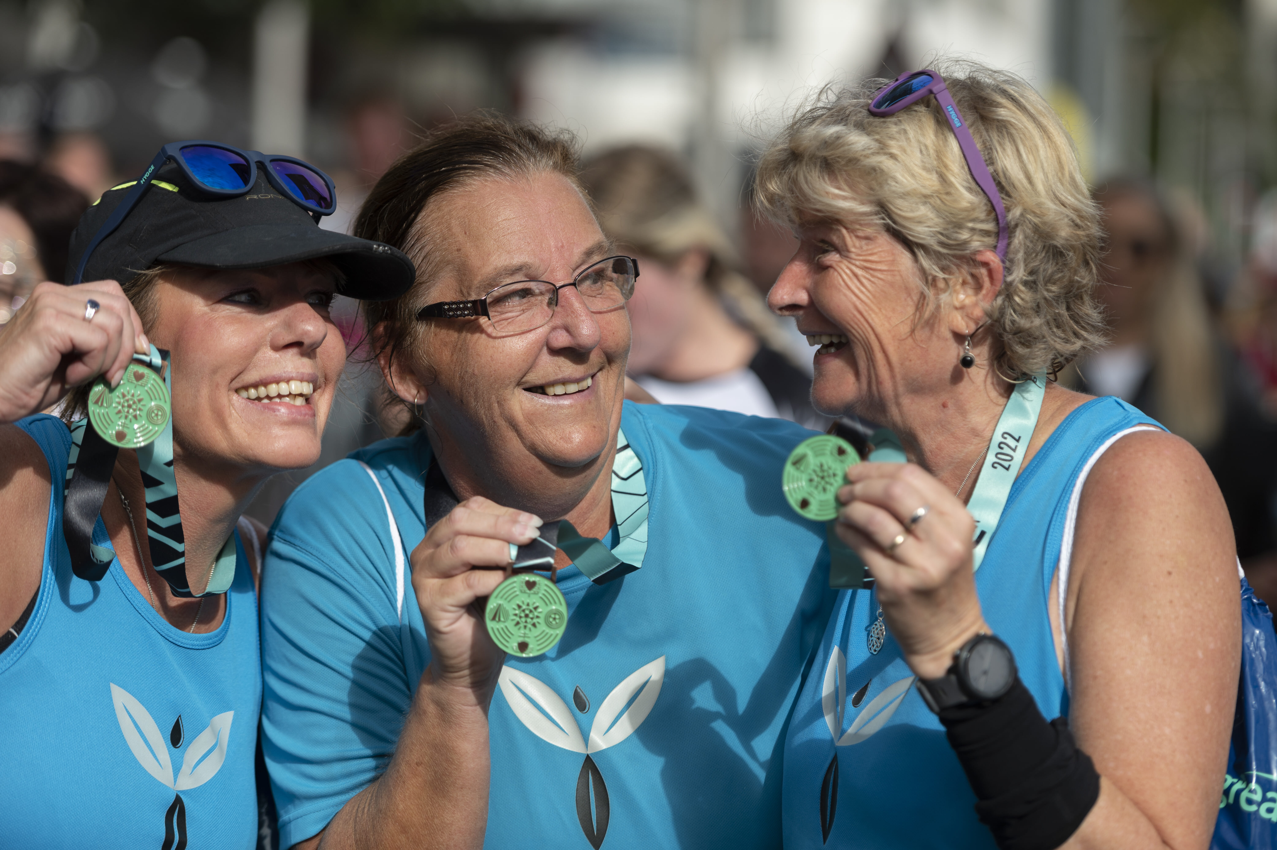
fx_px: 4431
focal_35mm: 125
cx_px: 638
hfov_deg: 16.4
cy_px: 425
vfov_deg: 11.0
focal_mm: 125
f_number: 3.5
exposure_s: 1/2000
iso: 100
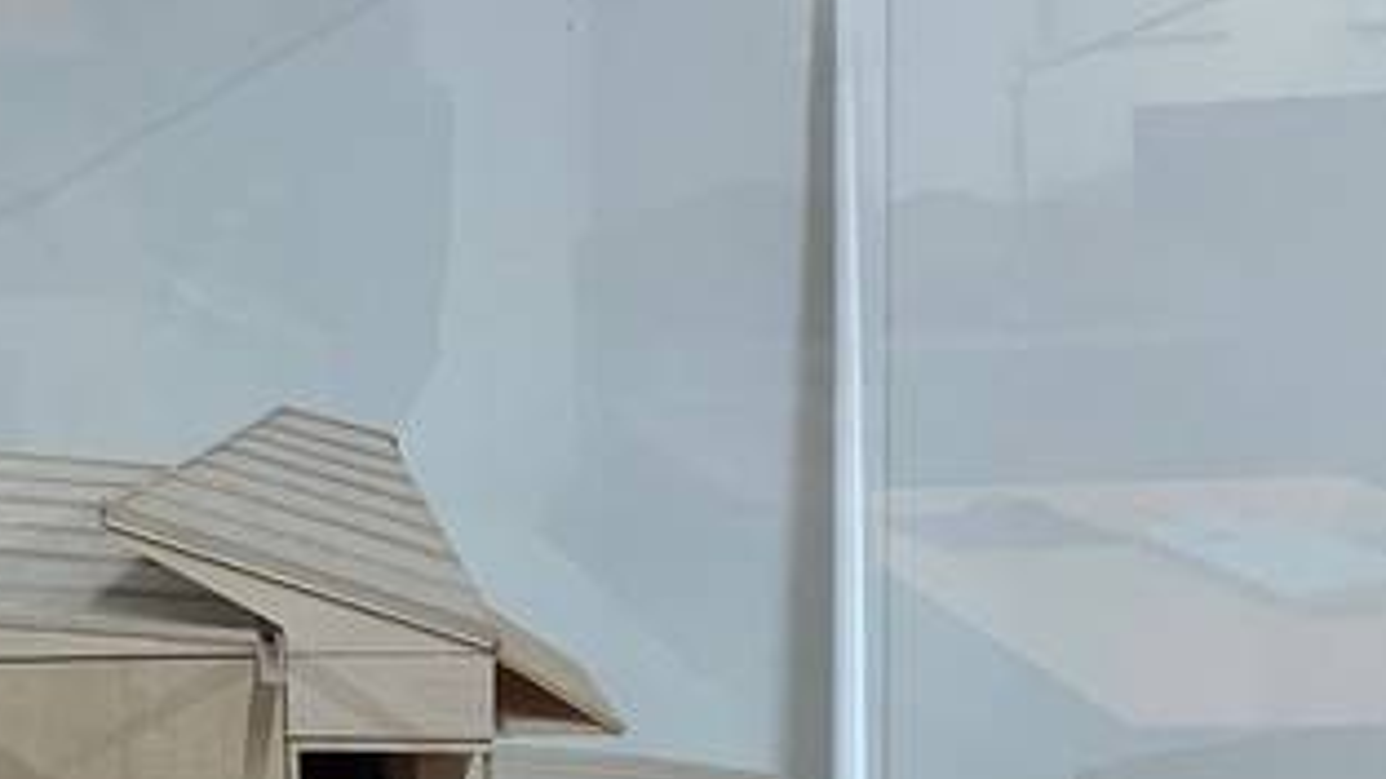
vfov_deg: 16.5
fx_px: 2683
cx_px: -252
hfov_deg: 26.0
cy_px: 531
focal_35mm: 73
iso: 64
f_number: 1.8
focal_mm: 3.99
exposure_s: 1/42
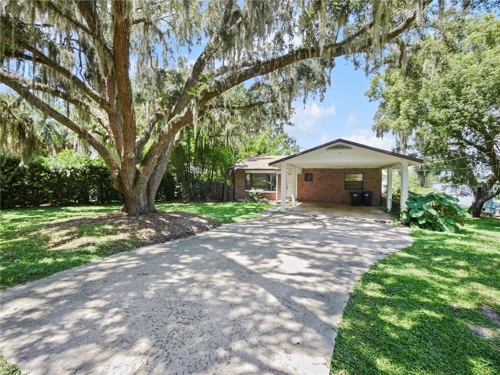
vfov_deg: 85.7
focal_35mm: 14
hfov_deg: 102.1
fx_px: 202
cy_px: 188
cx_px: 250
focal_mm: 7
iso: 200
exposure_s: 1/250
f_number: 6.3
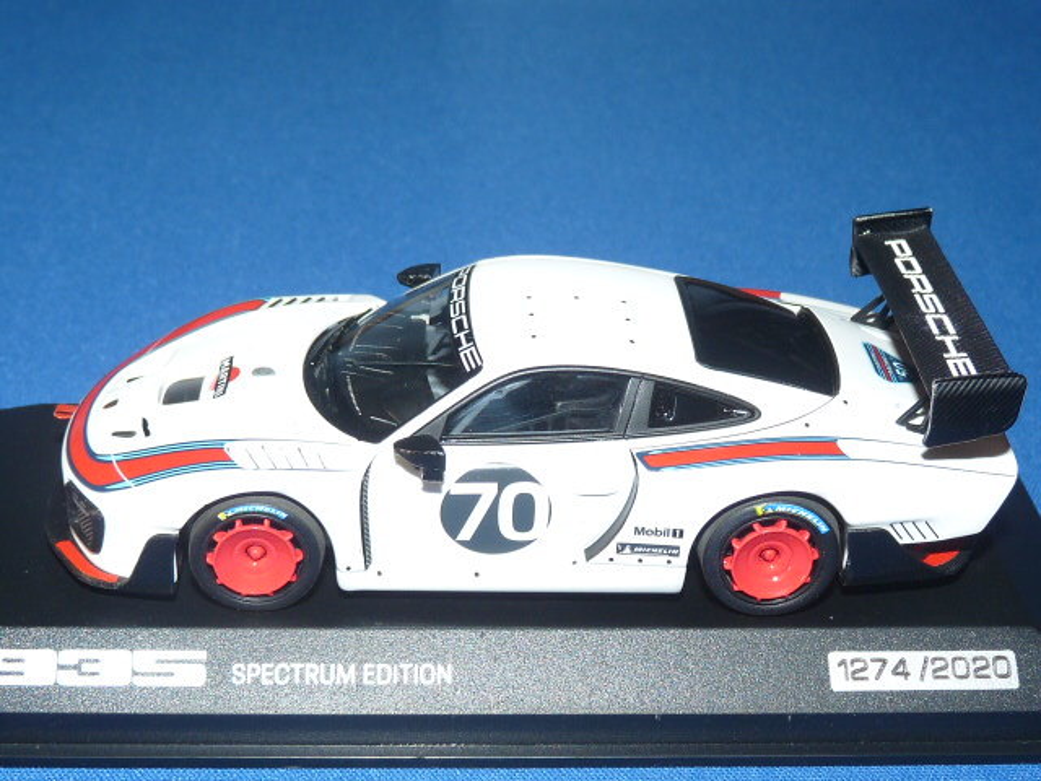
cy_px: 390
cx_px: 520
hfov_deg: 31.7
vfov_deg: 24.0
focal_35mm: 61
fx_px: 1834
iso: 100
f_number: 3
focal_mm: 6.2
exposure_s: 1/30
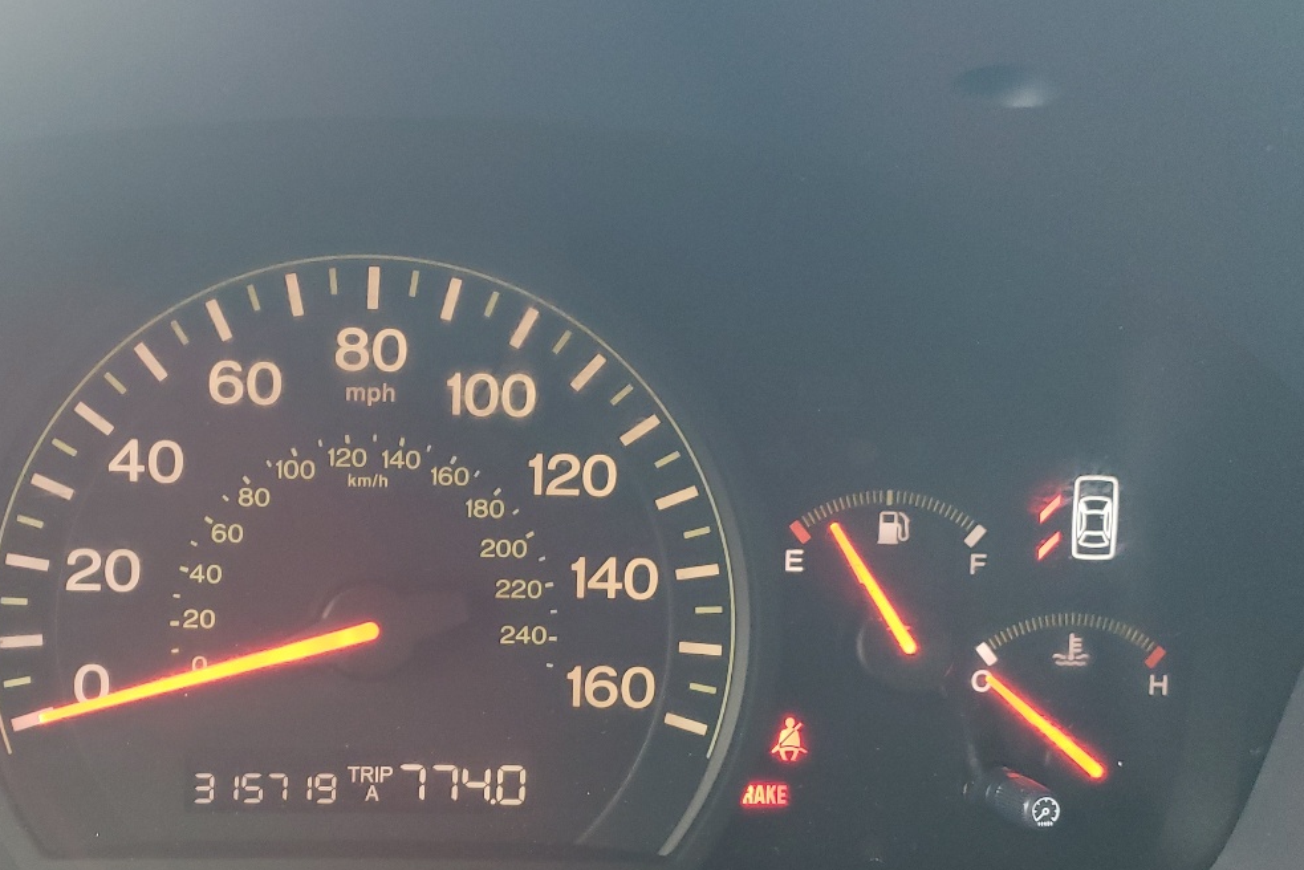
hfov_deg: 43.2
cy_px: 538
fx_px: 1594
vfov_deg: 30.4
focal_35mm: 44
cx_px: 345
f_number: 1.5
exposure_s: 1/60.2
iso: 208
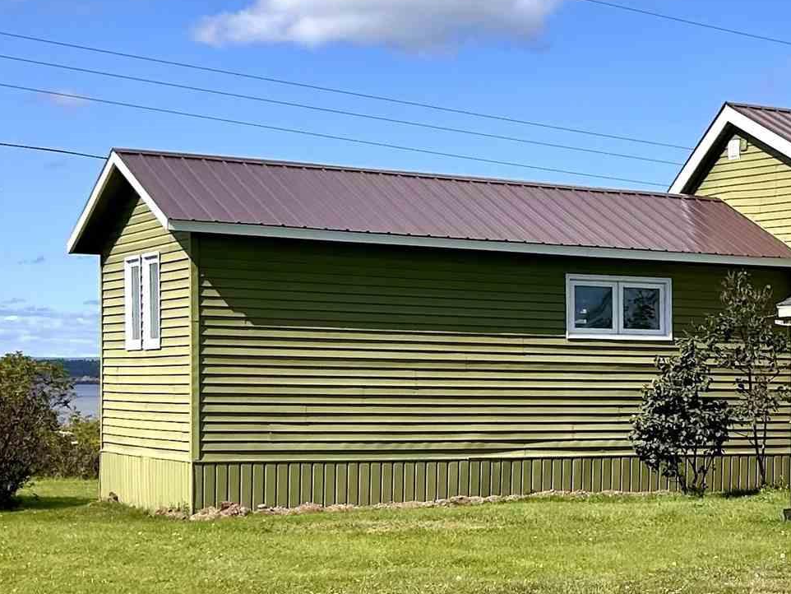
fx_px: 1897
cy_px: 397
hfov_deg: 22.1
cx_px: 892
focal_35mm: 83
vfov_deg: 17.7
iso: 50
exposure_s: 1/5882
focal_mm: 5.7
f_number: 1.5
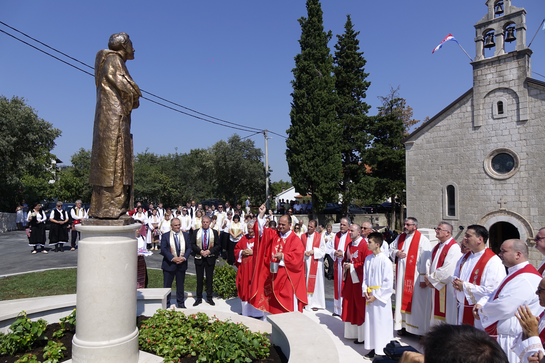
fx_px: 363
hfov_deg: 73.7
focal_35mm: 24
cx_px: 272
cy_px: 182
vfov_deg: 53.1
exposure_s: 1/800
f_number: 5
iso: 100
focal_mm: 8.8
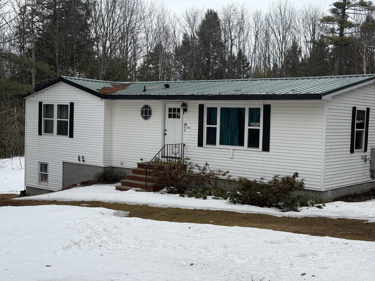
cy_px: 140
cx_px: 188
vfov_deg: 30.3
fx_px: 520
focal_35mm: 48
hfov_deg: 39.7
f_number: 1.78
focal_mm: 6.76
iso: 64
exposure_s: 1/1100
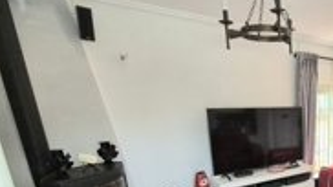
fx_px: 247
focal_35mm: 28
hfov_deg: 54.2
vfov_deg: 37.8
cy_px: 178
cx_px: 328
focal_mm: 2.2
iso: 100
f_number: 2.2
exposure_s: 1/100
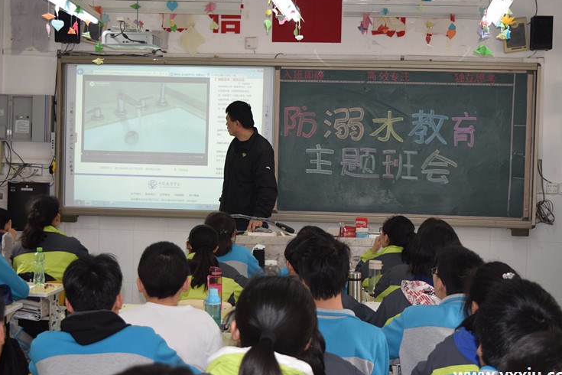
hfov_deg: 32.4
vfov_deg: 21.9
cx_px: 287
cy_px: 188
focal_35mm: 62
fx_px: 968
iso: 800
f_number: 5
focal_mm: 38
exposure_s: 1/100
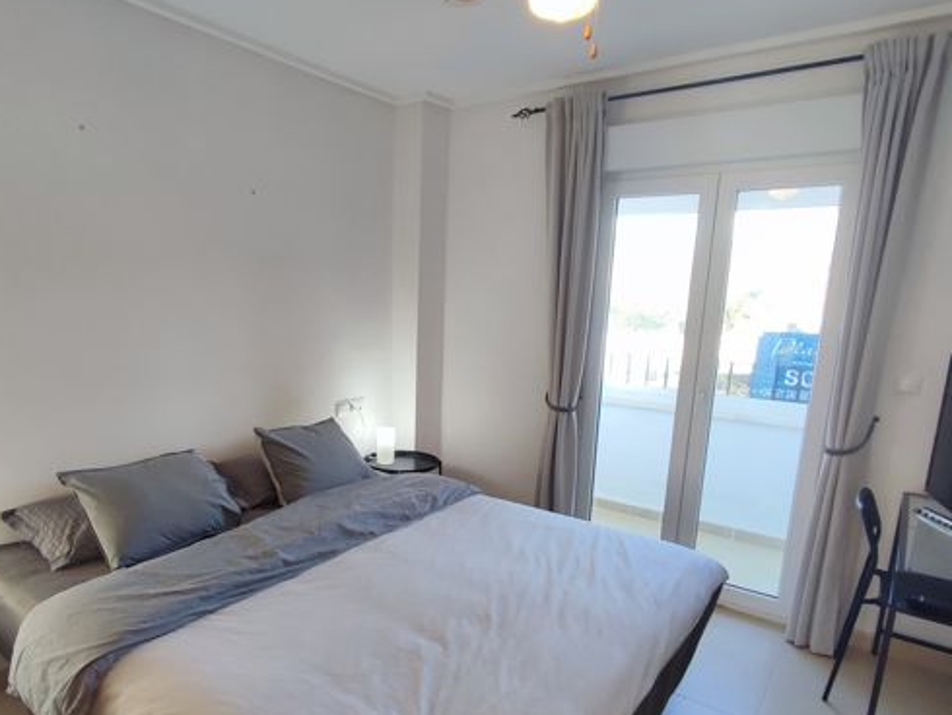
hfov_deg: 73.5
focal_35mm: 23
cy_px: 428
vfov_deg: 58.5
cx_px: 409
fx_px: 633
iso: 75
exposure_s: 1/50
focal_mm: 1.65
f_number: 2.2
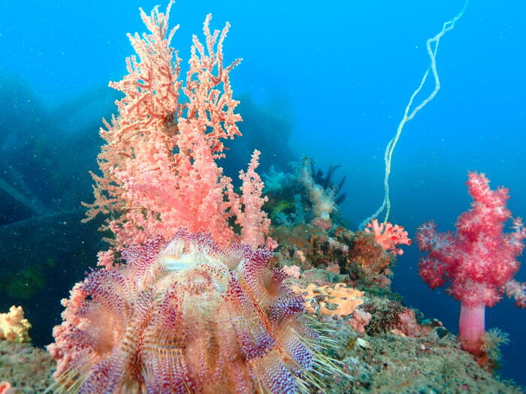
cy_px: 197
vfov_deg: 44.2
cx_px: 263
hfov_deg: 56.8
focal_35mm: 32
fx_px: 486
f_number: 3.2
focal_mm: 5.79
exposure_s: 1/80
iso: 200
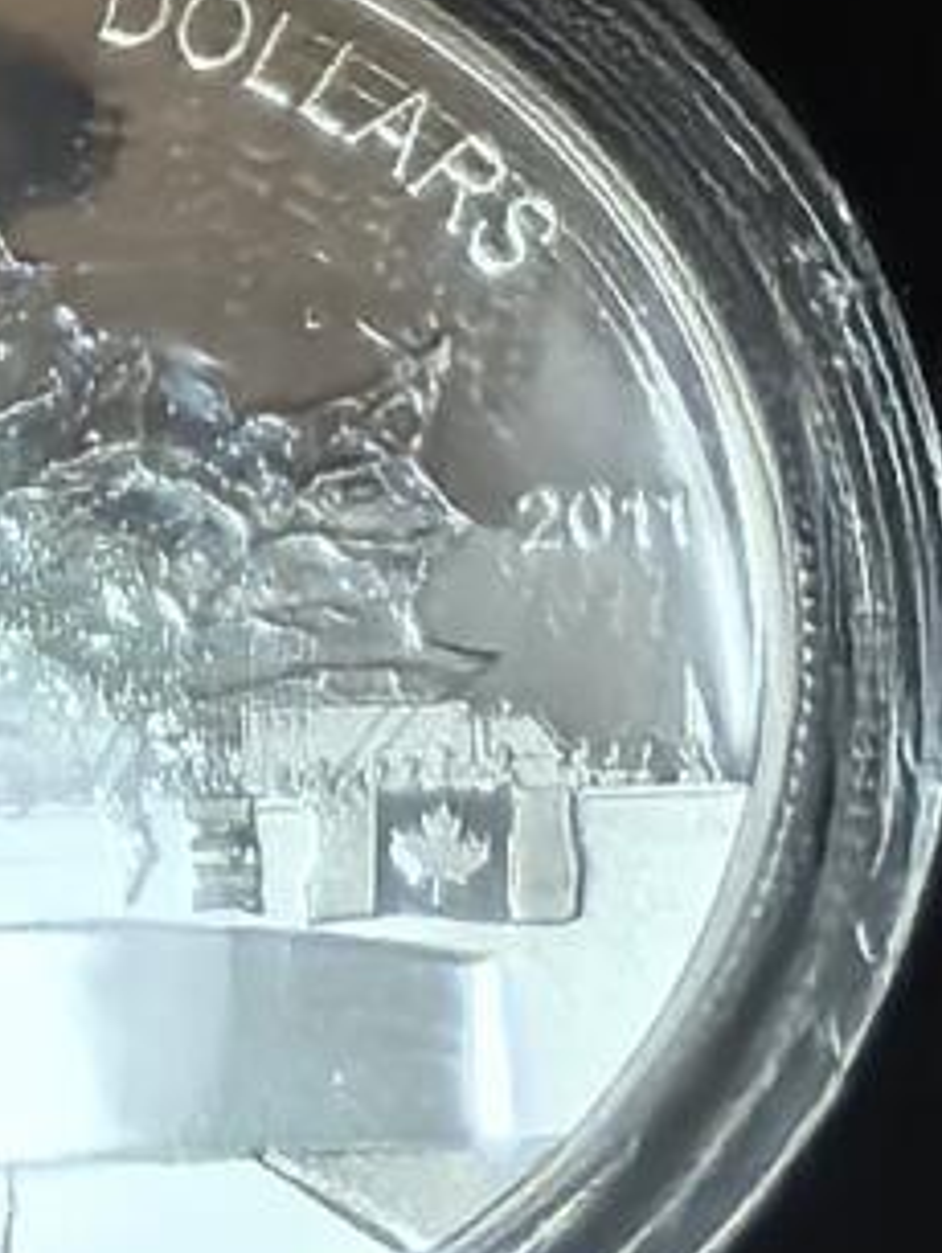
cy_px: -377
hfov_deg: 10.4
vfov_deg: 13.5
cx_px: -25
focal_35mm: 141
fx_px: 5109
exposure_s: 1/33.3
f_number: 2.2
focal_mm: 1.68
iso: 125
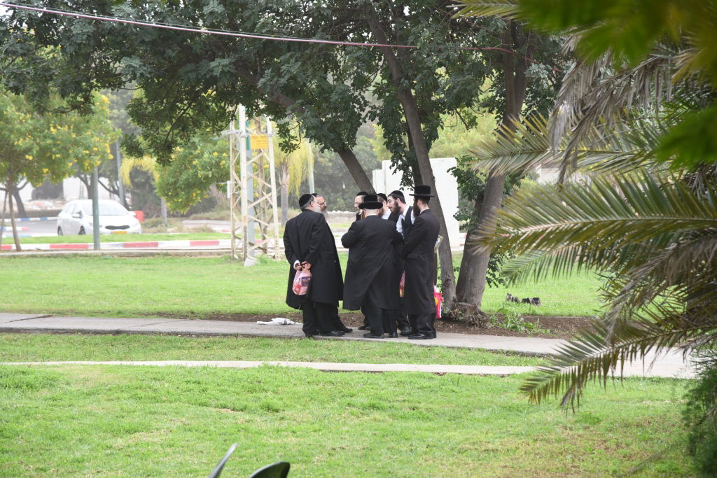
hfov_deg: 17.1
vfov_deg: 11.4
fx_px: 2390
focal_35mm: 120
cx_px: 358
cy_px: 239
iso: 200
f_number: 5.6
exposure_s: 1/100
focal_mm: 120
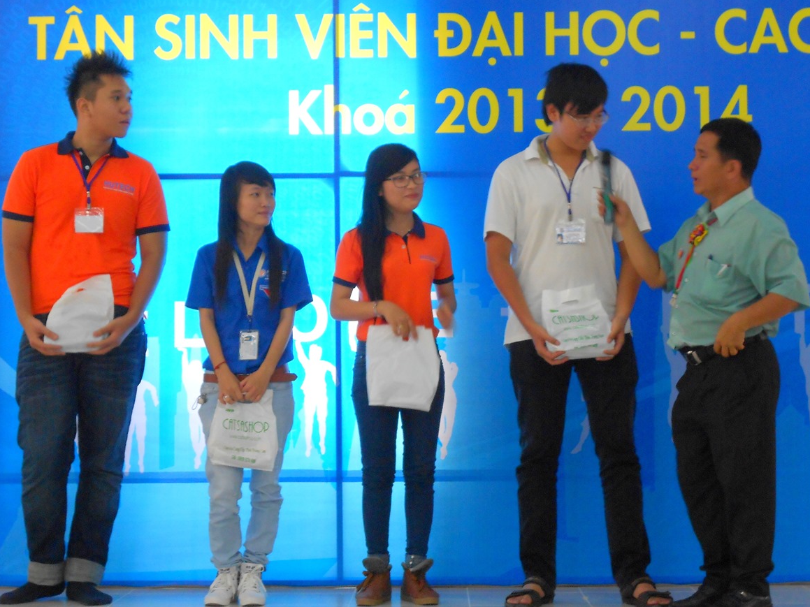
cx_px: 428
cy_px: 268
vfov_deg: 17.4
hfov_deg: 23.0
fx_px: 1989
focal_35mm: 85
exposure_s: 1/20
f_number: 5.8
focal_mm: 13.5
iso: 200
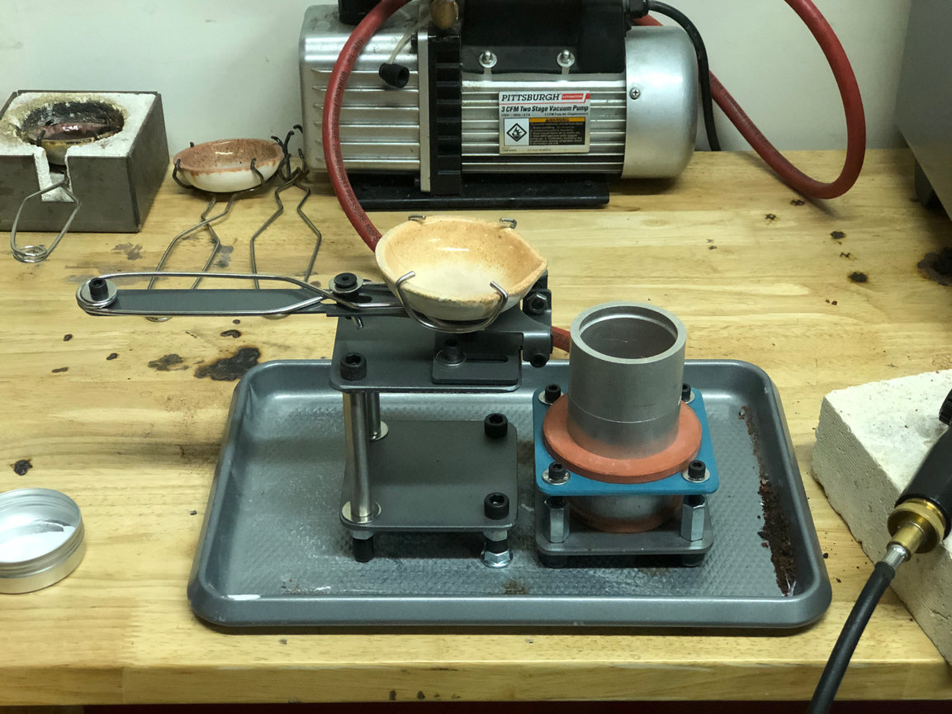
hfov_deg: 33.8
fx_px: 1568
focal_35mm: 57
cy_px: 357
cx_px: 476
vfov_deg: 25.7
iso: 500
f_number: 2.8
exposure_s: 1/60
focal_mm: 6.6
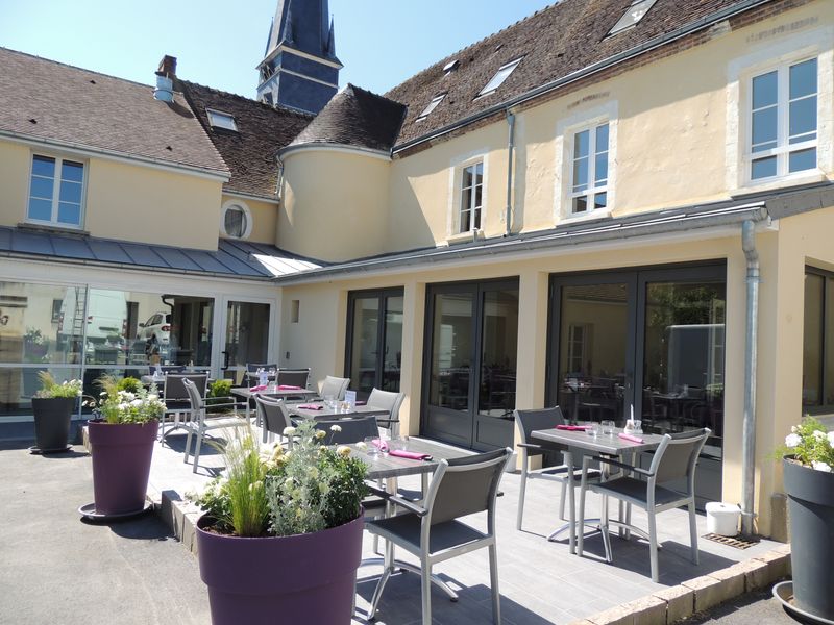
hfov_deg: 71.6
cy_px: 312
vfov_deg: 56.8
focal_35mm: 24
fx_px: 578
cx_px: 417
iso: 100
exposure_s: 1/800
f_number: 3
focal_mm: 4.3
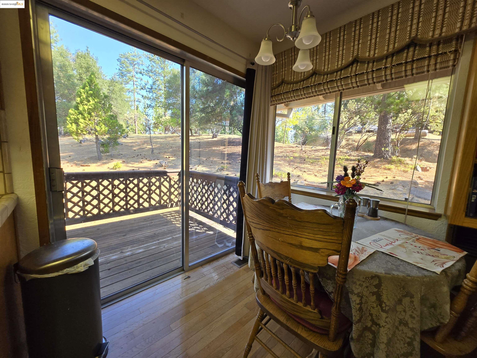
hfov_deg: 106.2
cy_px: 179
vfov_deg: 89.9
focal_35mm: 13
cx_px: 238
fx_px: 179
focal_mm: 1.7
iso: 32
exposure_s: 1/60
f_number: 2.2
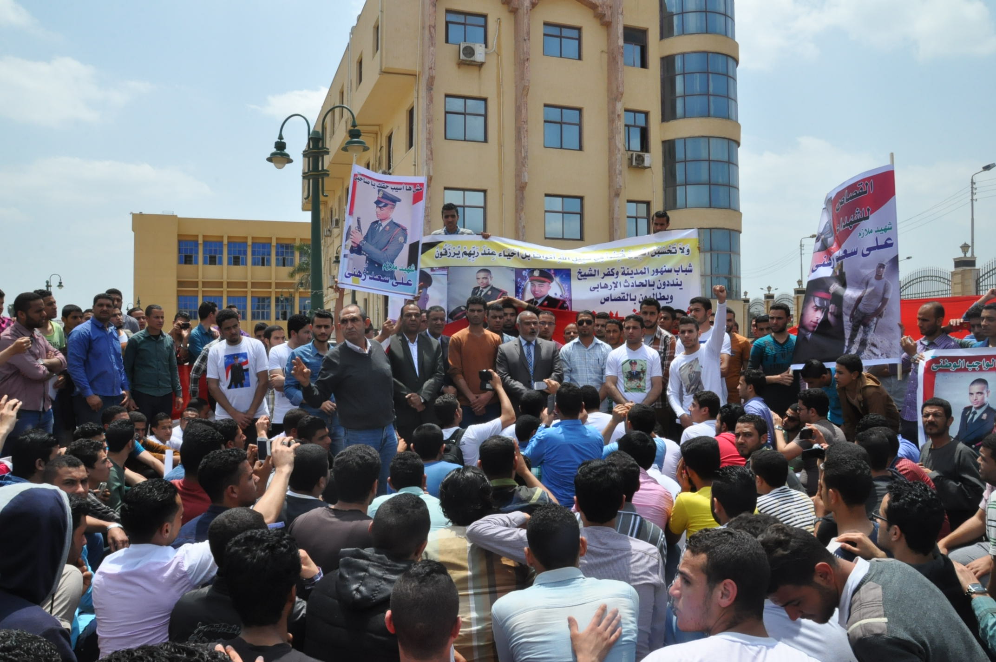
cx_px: 498
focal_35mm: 27
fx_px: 746
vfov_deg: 47.8
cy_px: 331
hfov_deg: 67.4
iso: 1000
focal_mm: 18
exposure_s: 1/400
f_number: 20
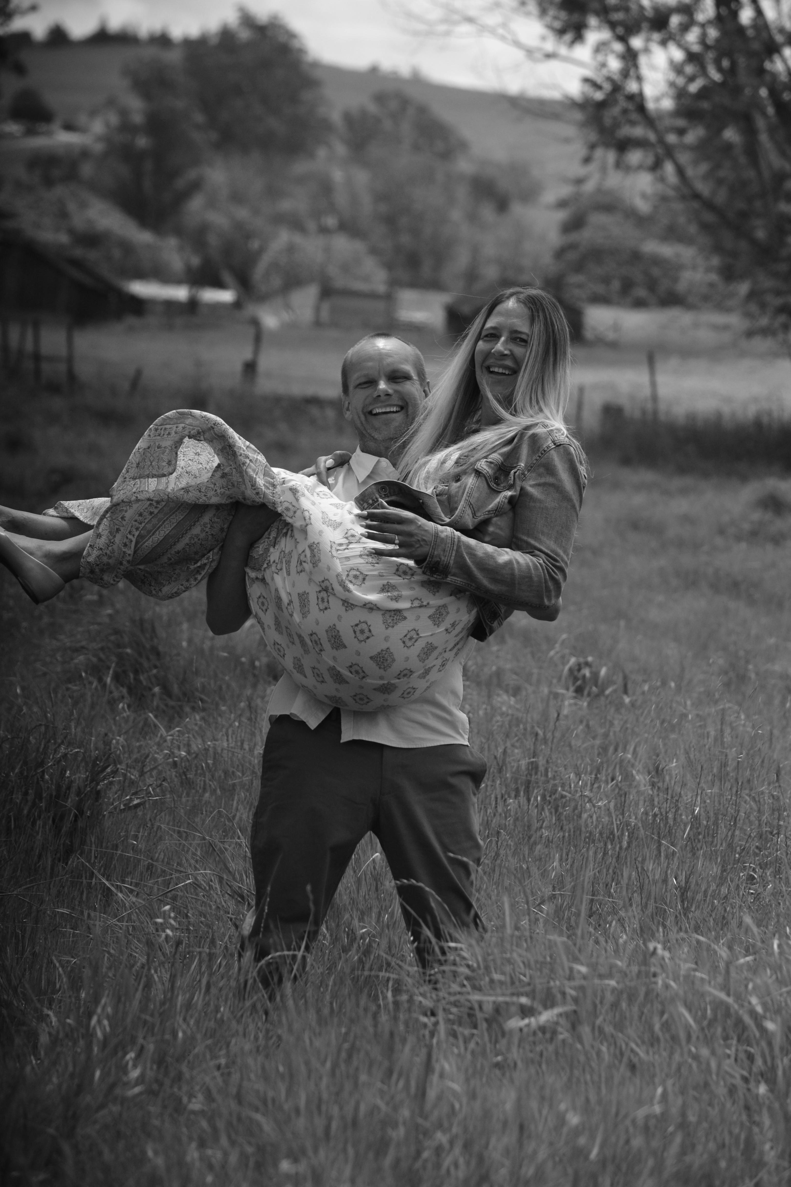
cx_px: 396
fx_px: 6426
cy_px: 594
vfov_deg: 10.5
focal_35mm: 195
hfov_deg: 7.0
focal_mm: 130
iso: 400
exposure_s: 1/1600
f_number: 5.6
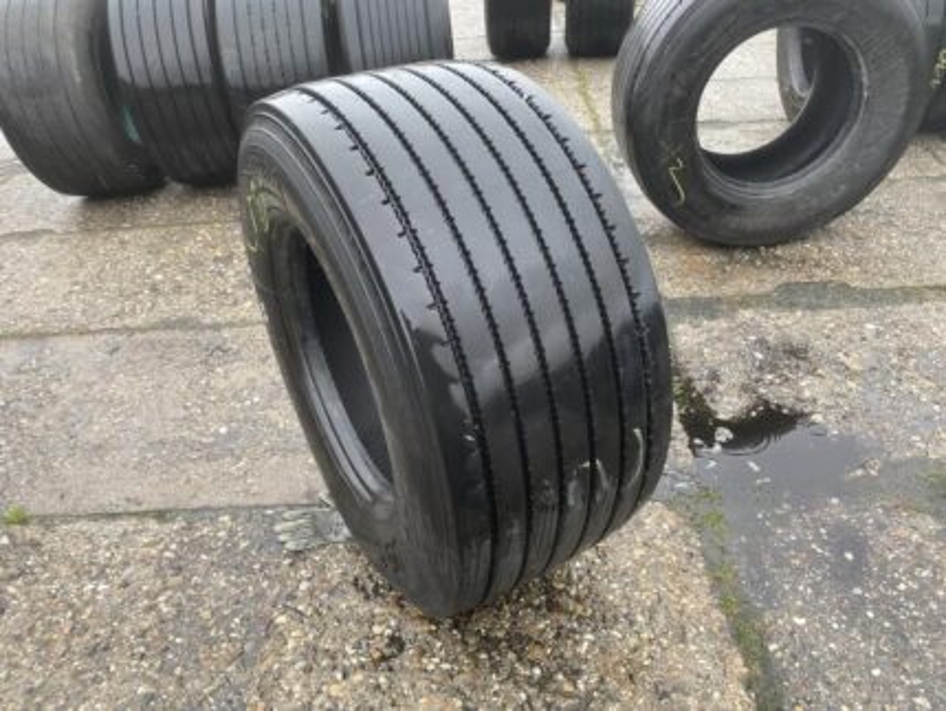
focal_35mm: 26
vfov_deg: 53.1
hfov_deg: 67.3
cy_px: 356
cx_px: 473
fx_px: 711
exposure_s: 1/121
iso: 100
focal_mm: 4.25
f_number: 1.8
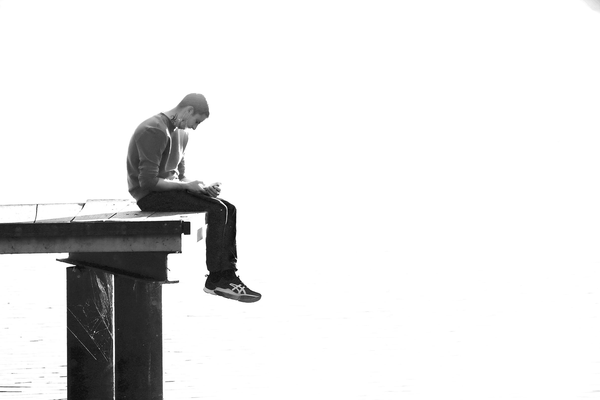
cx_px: 300
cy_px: 201
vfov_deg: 6.4
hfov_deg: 9.7
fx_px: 3549
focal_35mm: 213
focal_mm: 141.3
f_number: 5
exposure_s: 1/500
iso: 400
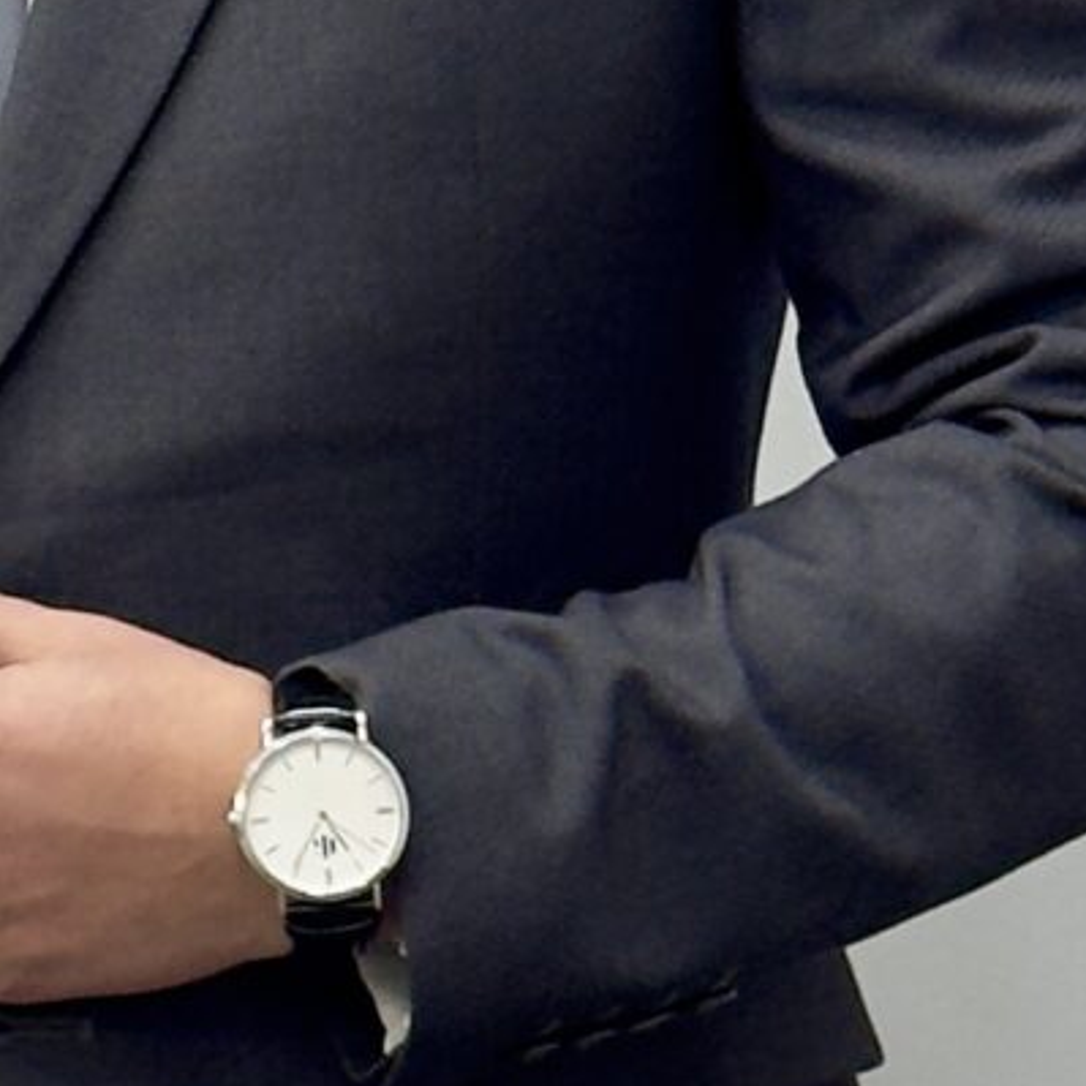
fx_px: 9654
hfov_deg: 6.3
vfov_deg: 6.4
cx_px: -700
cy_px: -103
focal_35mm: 272
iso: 100
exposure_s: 1/50
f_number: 1.78
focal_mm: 6.76
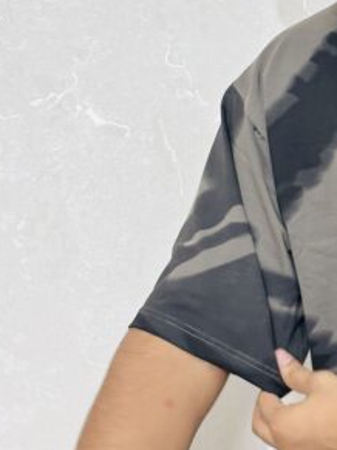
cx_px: 444
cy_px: 162
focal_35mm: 143
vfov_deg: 13.8
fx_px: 1858
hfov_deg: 10.1
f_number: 1.6
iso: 32
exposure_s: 1/50
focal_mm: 5.96
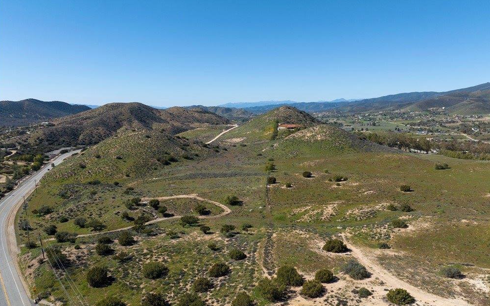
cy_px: 175
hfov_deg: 70.4
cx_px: 247
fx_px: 347
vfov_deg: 47.5
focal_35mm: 26
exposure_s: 1/1250
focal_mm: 12.29
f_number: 2.8
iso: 100
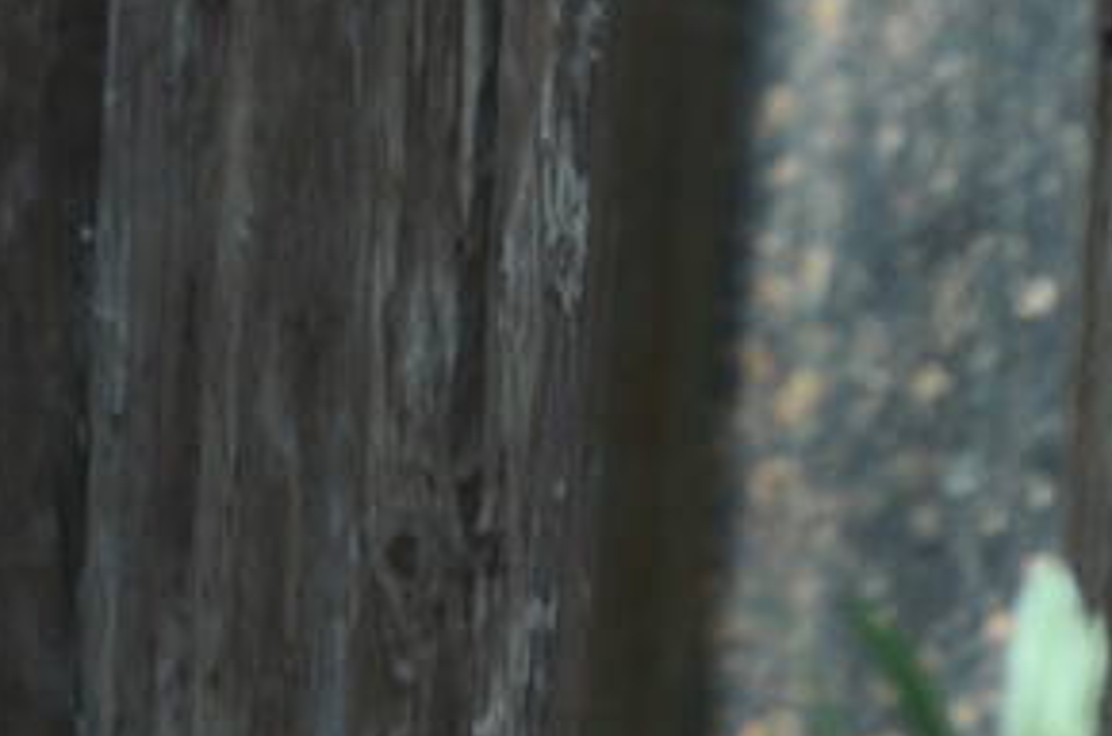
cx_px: -1557
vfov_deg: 1.3
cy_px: 1991
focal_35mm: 1011
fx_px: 31160
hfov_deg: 2.0
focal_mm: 122
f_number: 7.1
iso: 200
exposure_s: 1/200
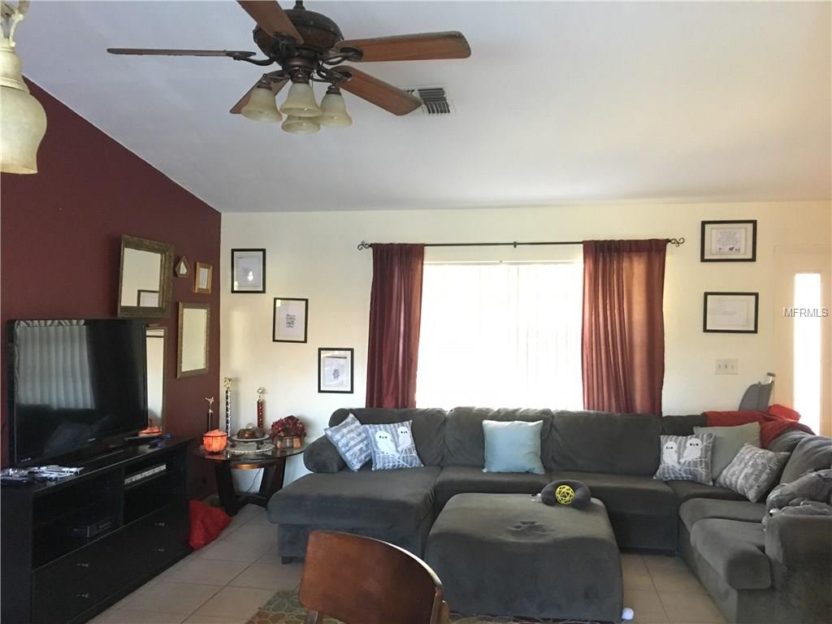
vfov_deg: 48.2
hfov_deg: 61.7
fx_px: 697
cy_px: 312
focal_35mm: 29
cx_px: 416
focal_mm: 4.15
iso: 320
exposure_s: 1/15
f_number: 2.2
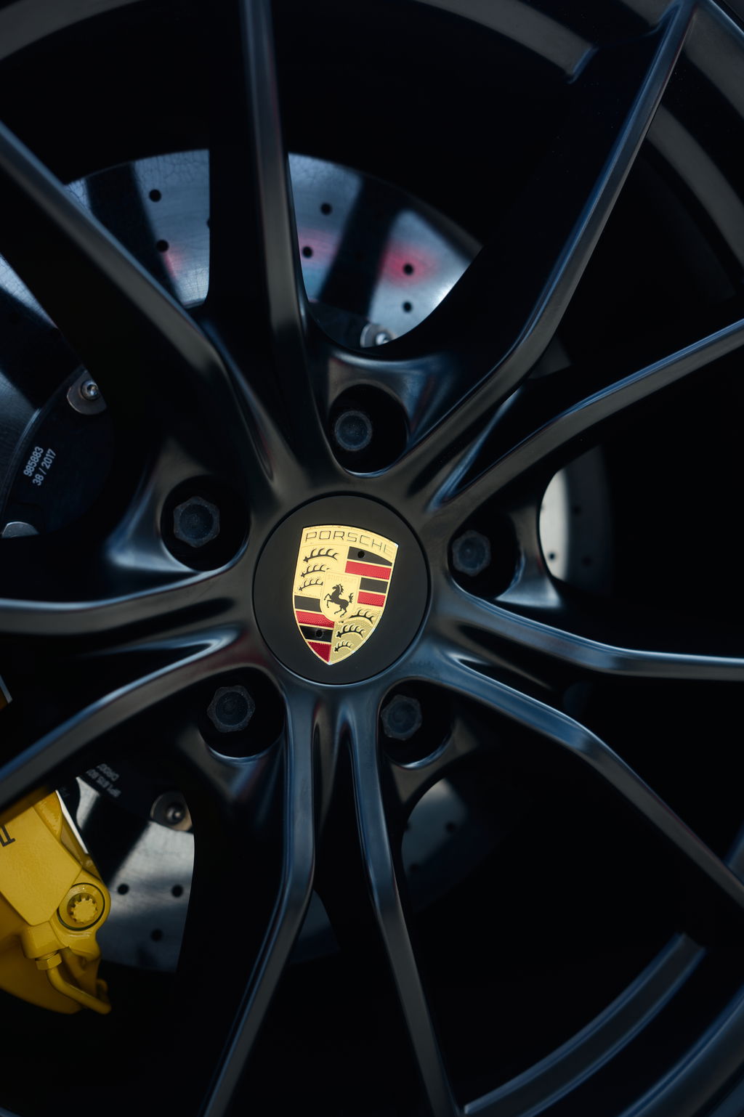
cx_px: 372
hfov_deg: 31.2
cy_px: 558
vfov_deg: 45.4
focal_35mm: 43
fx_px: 1334
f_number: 2.8
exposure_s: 1/200
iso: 100
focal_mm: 43
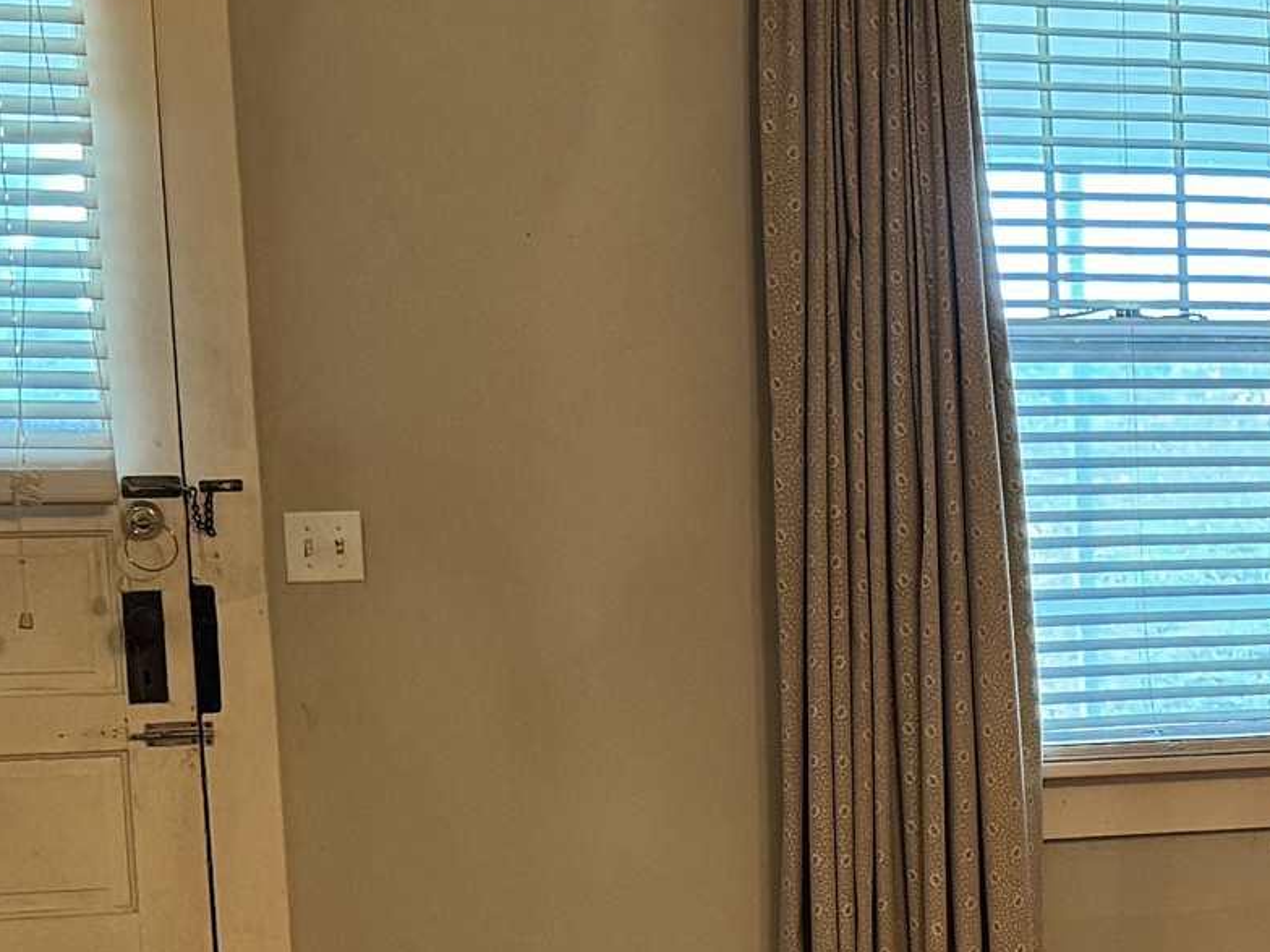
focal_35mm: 94
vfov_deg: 15.5
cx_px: 1630
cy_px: 855
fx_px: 3449
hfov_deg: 19.3
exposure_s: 1/60
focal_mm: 6.76
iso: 250
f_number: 1.78
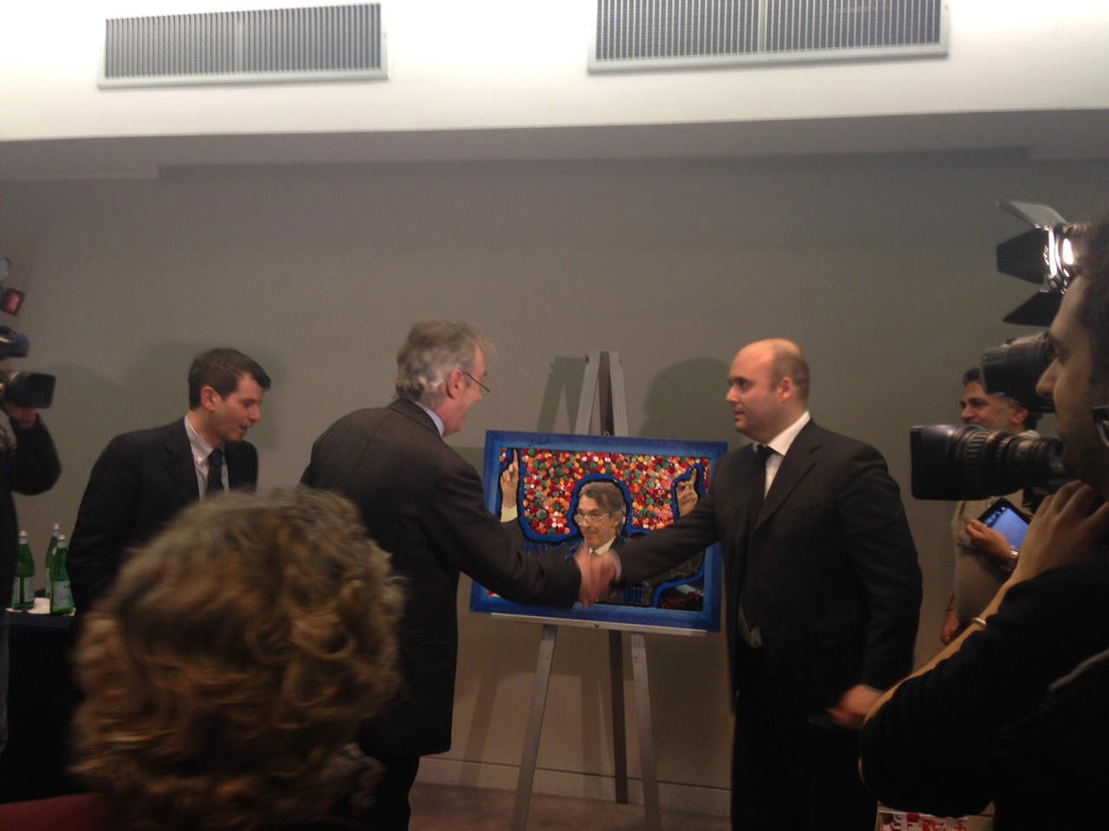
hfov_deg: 55.4
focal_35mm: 33
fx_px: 1057
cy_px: 416
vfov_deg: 42.9
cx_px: 554
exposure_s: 1/20
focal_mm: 4.12
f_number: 2.4
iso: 80
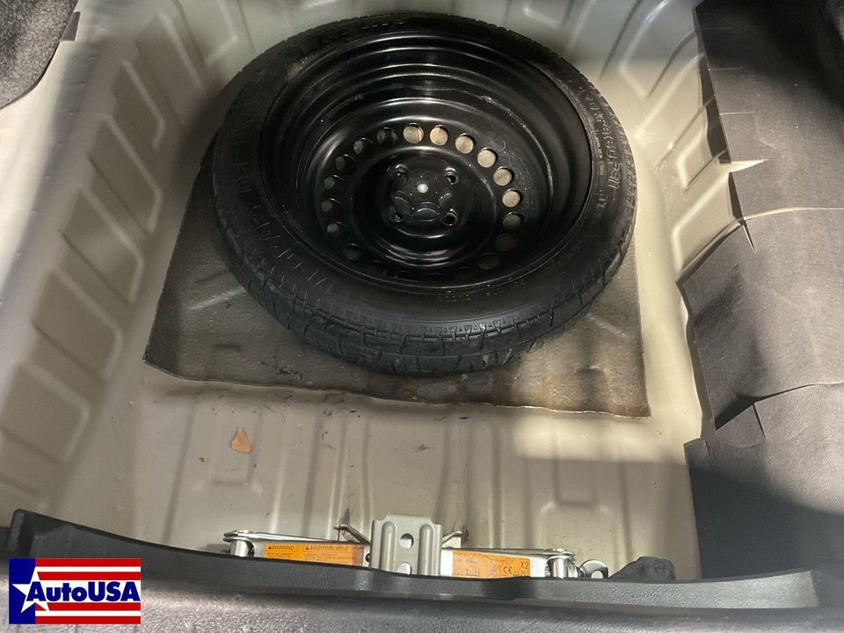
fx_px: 707
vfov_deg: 48.2
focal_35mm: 29
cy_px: 316
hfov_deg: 61.7
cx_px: 422
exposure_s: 1/30
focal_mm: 3
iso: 400
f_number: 1.8
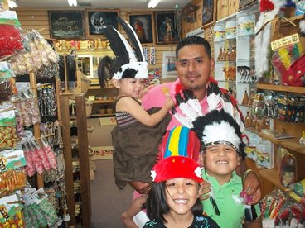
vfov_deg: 37.7
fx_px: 335
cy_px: 114
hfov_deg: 49.0
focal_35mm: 38
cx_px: 152
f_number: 4.5
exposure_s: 1/30
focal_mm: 6.3
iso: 250
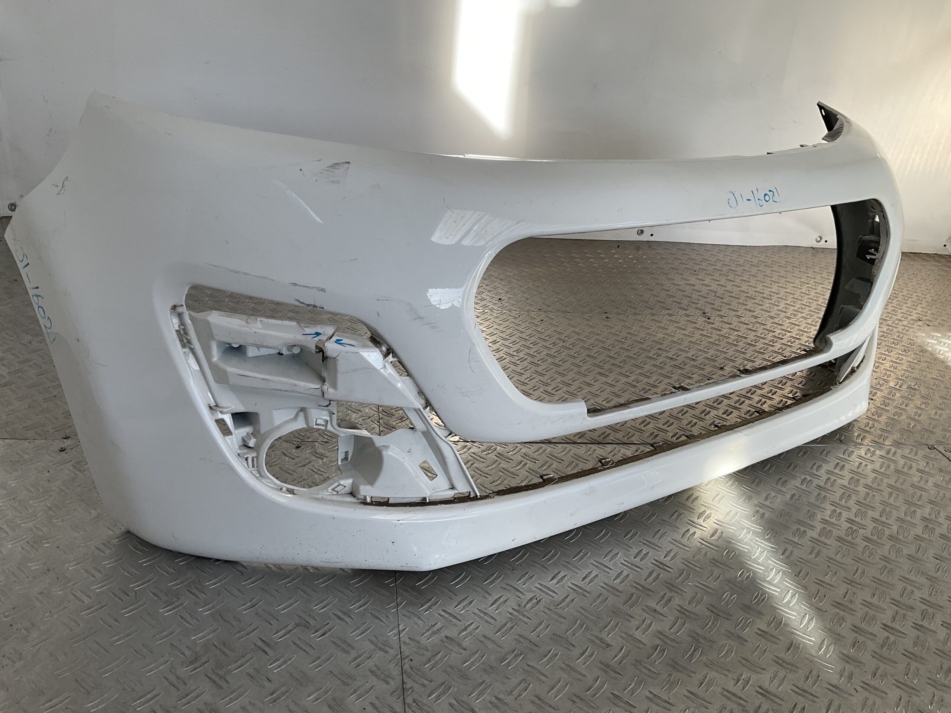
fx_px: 797
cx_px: 476
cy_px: 356
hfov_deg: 61.7
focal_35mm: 29
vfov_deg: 48.2
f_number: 1.8
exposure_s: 1/276
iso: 16
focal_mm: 3
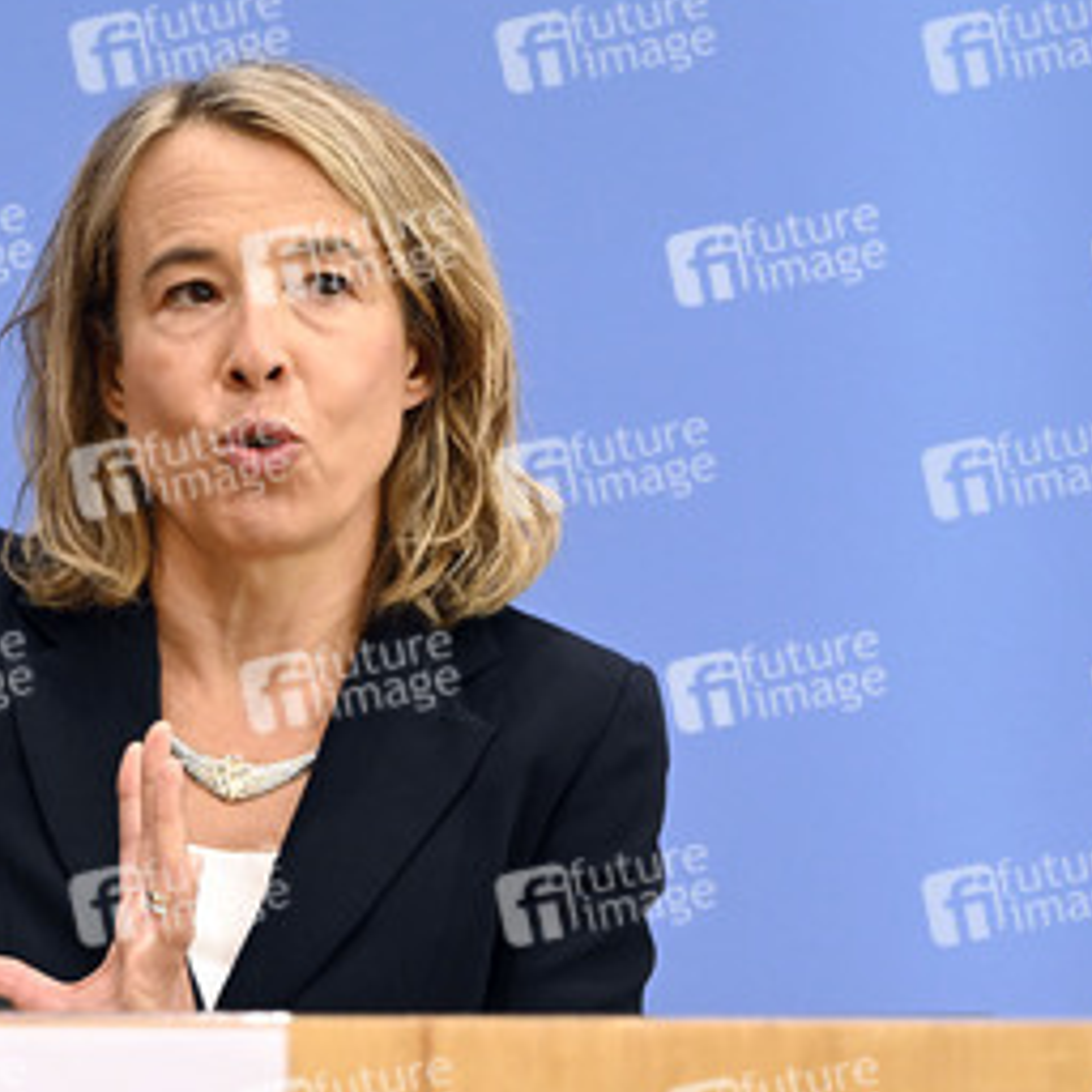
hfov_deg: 13.7
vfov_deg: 13.7
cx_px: 237
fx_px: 4533
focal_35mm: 127
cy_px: 576
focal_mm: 85
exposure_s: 1/320
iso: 4000
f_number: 7.1
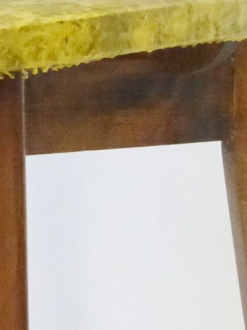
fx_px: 1761
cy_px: 167
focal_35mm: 185
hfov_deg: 7.9
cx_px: -49
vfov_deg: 10.7
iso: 400
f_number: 3.9
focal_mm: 6.9
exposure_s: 1/40
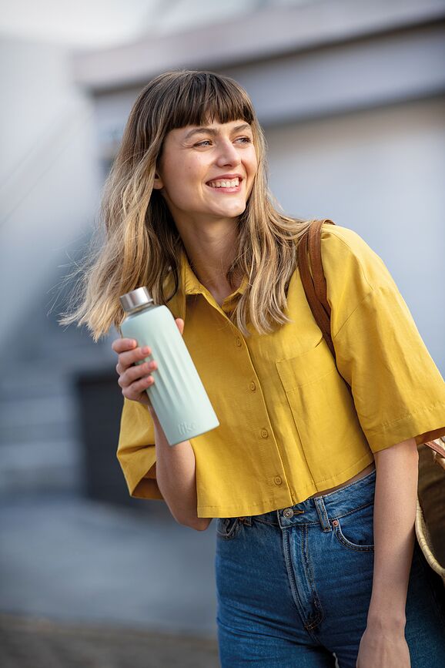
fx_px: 1947
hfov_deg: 13.0
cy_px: 334
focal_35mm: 105
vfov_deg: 19.5
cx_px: 222
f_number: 2
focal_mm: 105
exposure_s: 1/640
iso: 100
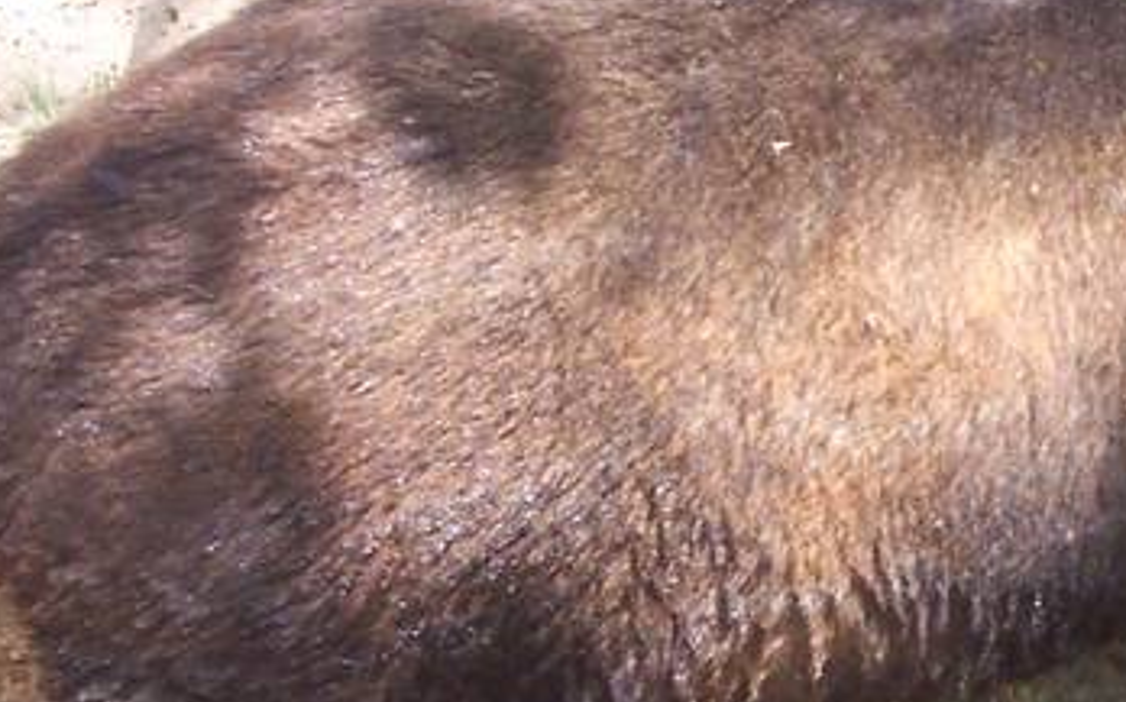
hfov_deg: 6.6
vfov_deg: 4.2
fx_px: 9660
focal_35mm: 315
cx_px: 1378
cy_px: 335
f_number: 4.7
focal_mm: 21.2
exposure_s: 1/90
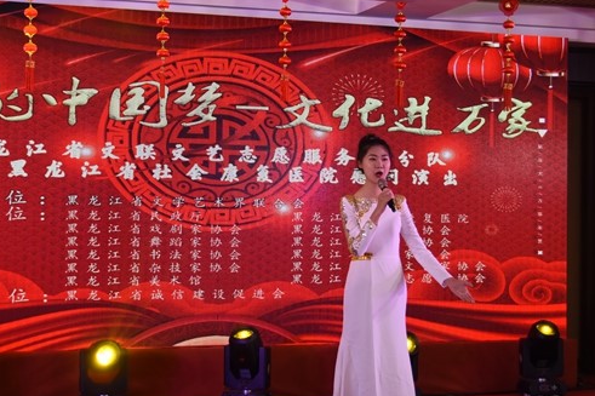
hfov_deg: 28.5
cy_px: 206
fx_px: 1170
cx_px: 291
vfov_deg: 19.2
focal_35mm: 71
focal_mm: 29
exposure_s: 1/320
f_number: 4
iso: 800
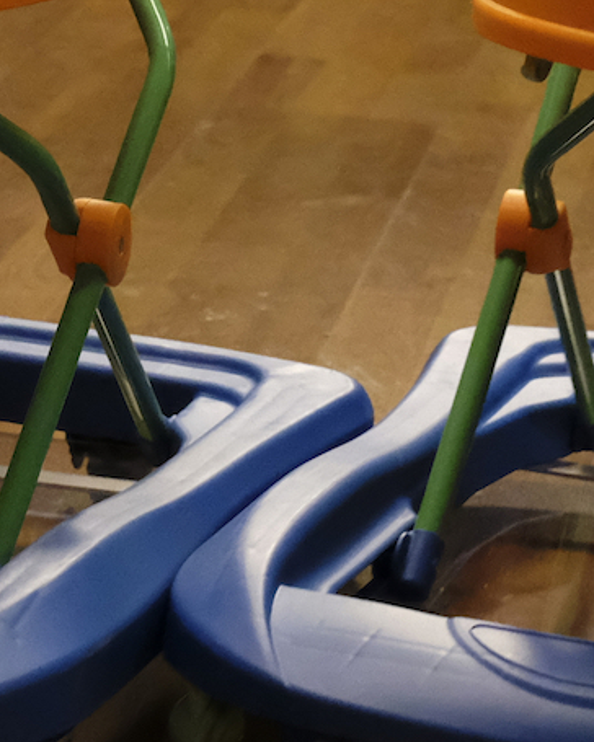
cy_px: -291
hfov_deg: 7.6
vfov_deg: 9.3
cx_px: 379
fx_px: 4483
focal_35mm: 204
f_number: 3.2
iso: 8000
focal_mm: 30.2
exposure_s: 1/100
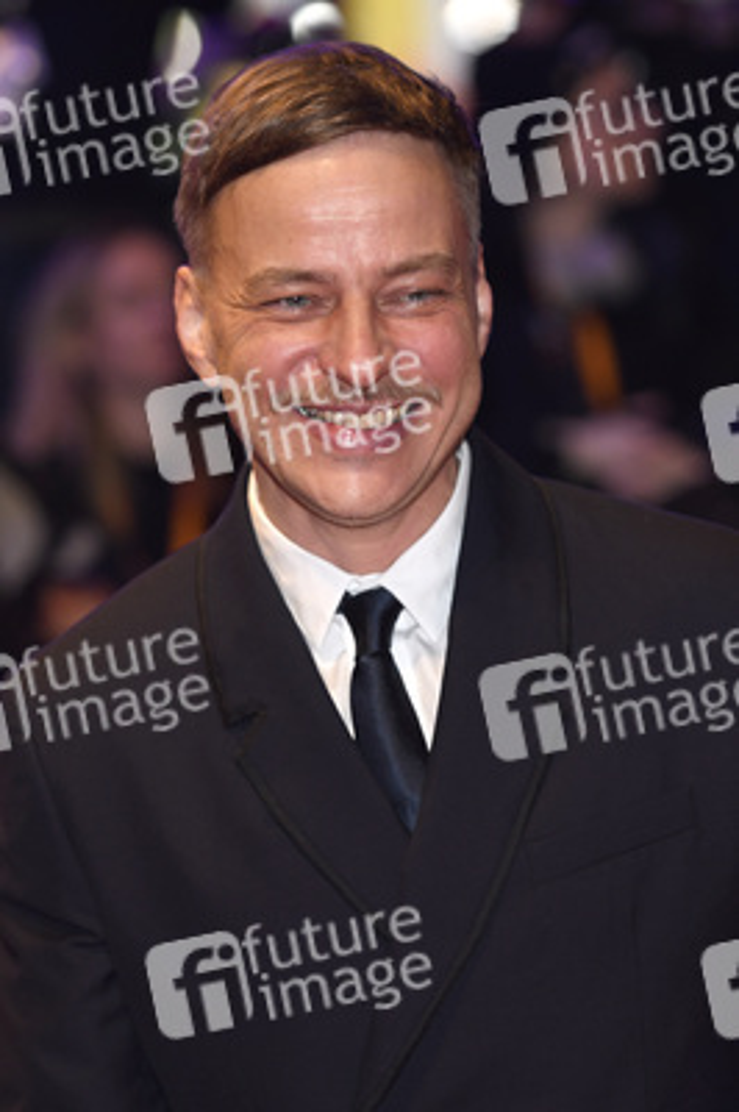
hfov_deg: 10.1
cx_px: 370
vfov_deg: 15.2
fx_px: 4164
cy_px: 556
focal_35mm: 135
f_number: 3.5
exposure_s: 1/500
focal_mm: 135
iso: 800
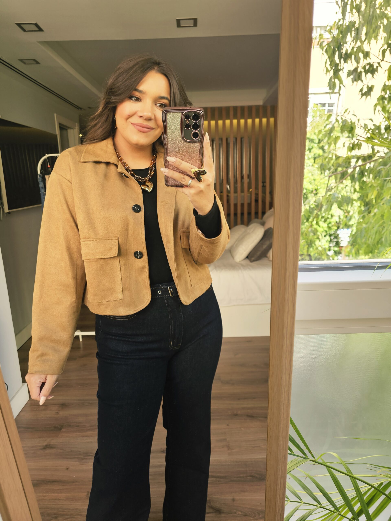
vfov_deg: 73.9
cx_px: 196
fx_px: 346
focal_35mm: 23
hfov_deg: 58.9
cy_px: 260
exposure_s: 1/190
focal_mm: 6.3
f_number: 1.7
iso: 64
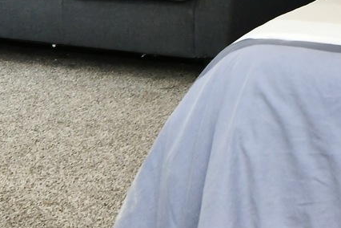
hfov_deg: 18.2
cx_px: 493
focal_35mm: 101
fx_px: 957
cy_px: -210
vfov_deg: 12.2
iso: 640
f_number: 6.3
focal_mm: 14
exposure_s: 1/60
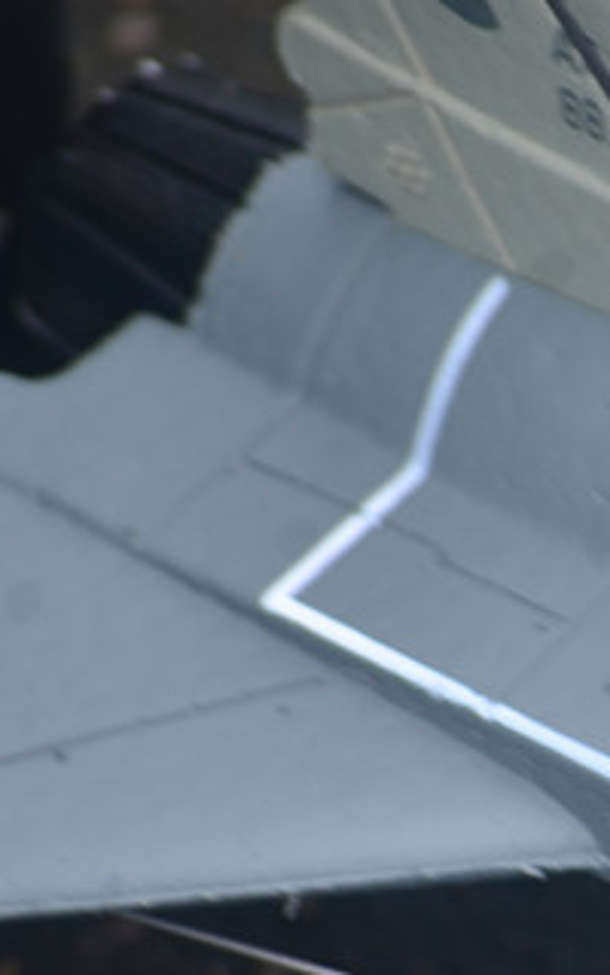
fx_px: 20269
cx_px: 781
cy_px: 757
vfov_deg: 2.8
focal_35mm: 762
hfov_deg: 1.7
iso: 200
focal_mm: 200
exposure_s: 1/50
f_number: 5.6
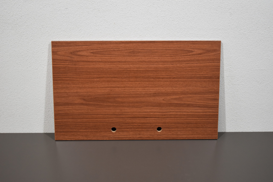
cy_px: 91
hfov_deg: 36.9
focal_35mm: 54
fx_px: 409
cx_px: 136
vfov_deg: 25.1
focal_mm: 36
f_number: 4.8
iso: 800
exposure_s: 1/160
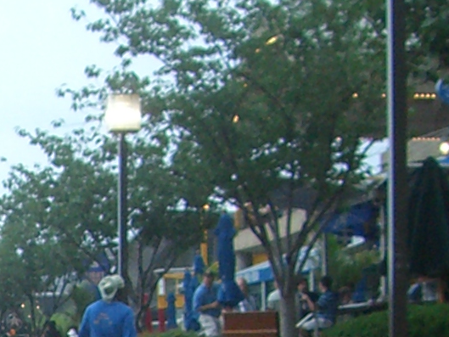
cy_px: 629
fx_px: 2387
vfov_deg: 7.8
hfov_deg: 10.4
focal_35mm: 184
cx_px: -242
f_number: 2.7
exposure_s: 1/100
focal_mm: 6.2
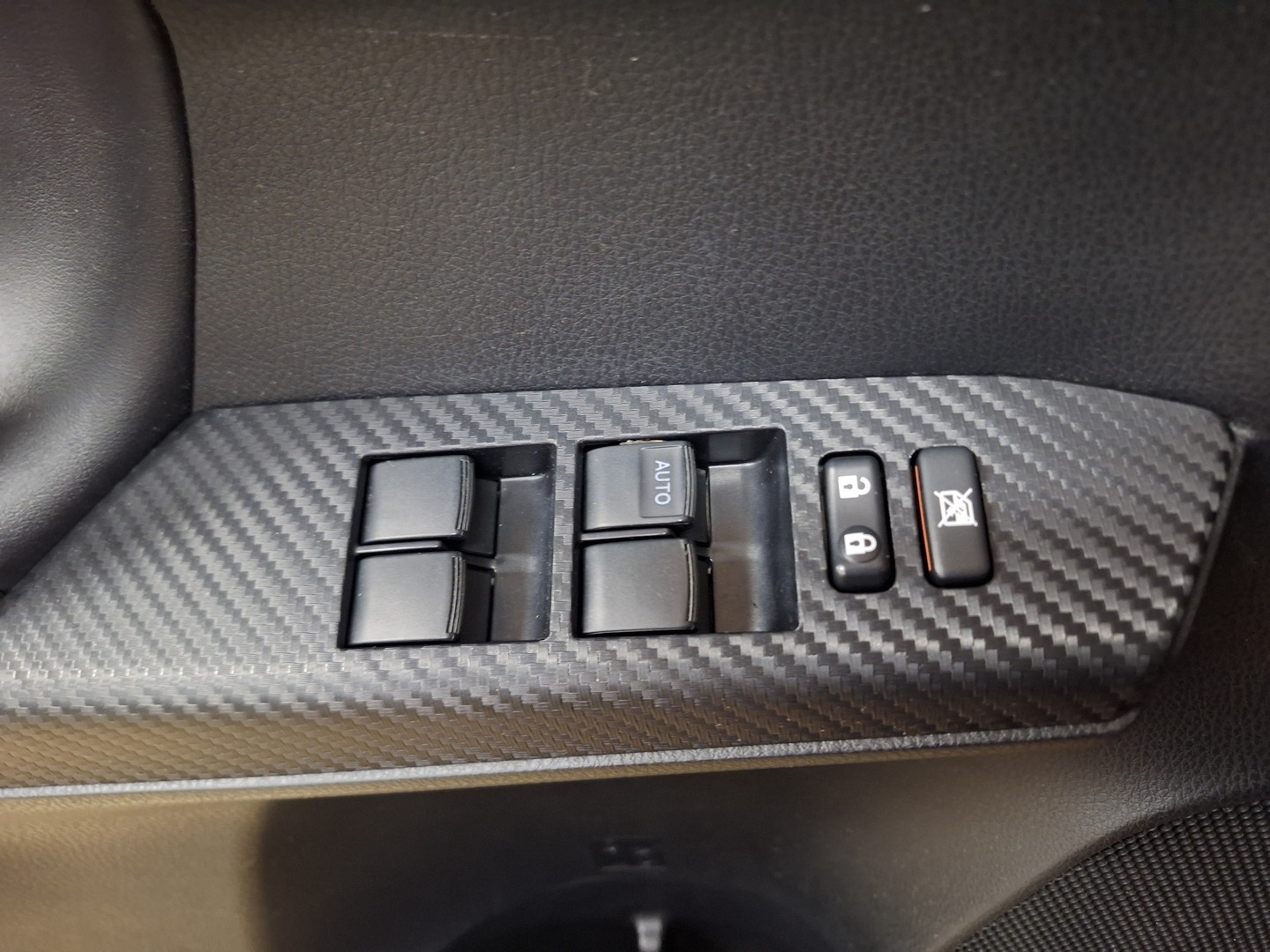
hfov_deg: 73.9
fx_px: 844
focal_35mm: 23
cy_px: 476
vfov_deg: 58.9
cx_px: 635
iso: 640
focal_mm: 5.54
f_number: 1.8
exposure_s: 1/20
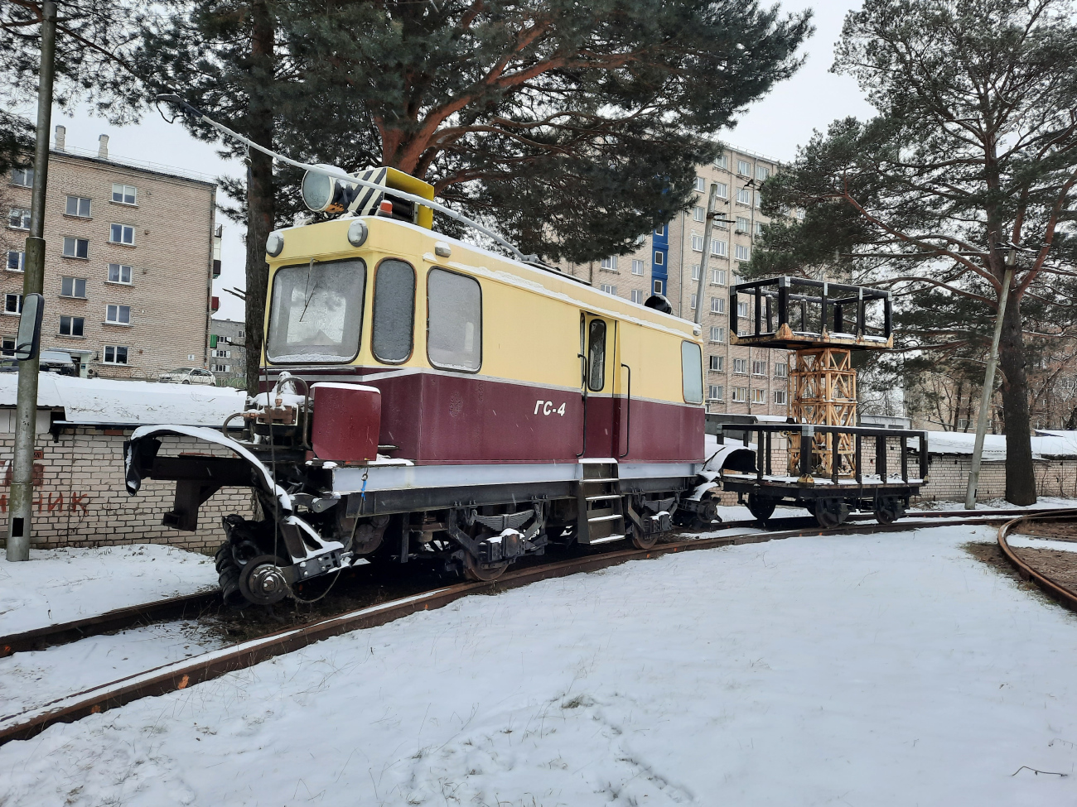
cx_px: 538
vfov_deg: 54.9
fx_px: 778
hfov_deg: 69.4
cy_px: 404
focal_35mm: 25
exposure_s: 1/110
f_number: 2
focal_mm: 4.6
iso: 32
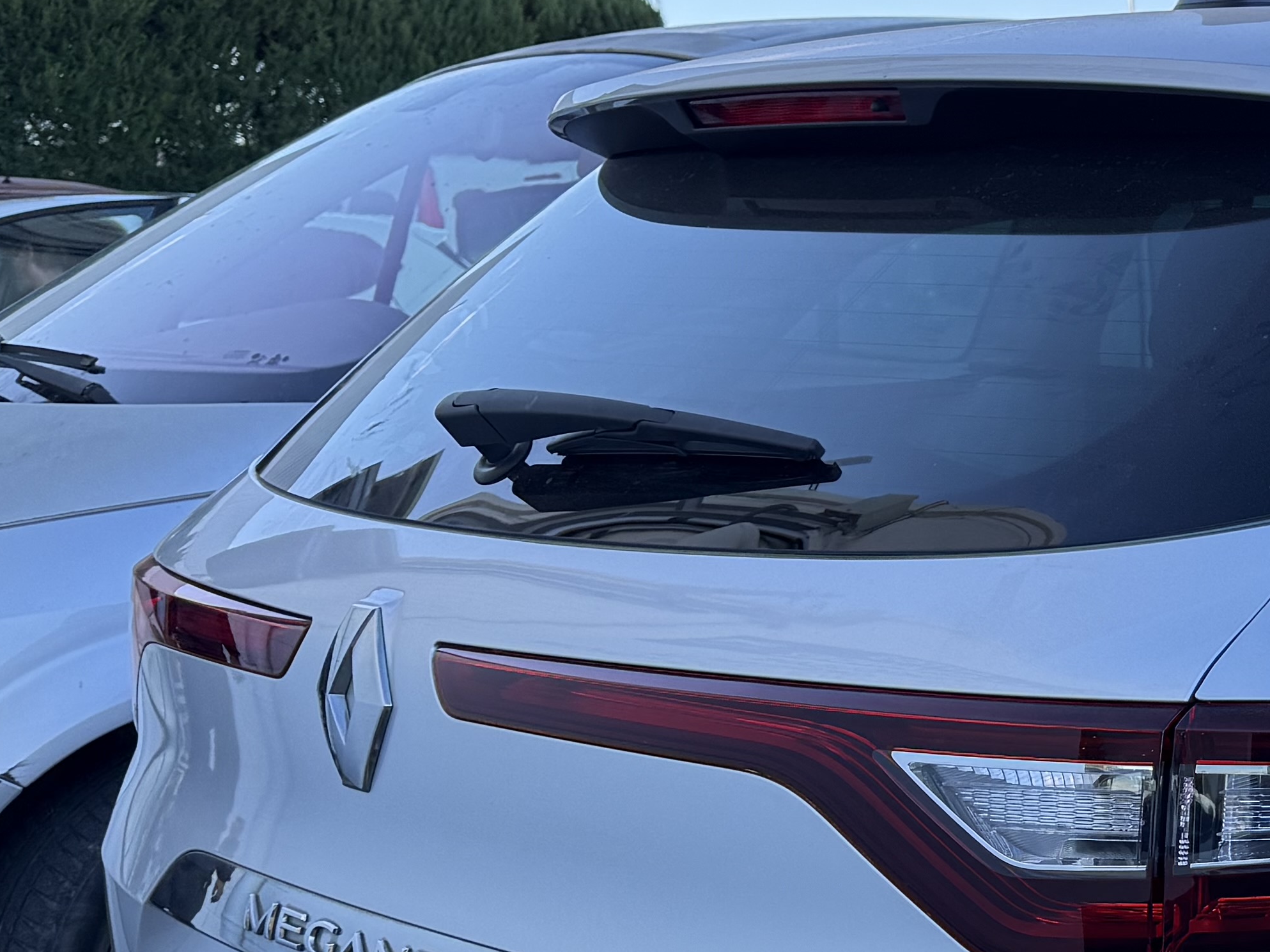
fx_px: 2531
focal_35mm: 69
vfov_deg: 21.0
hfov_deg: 24.3
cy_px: 779
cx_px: 1696
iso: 100
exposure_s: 1/722
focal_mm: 6.76
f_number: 1.78
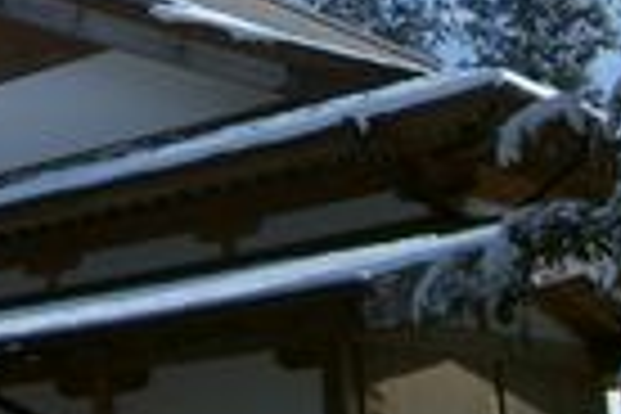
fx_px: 1570
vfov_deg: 14.5
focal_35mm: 91
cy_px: -83
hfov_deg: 21.7
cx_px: 25
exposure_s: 1/800
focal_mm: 5.8
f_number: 4.3
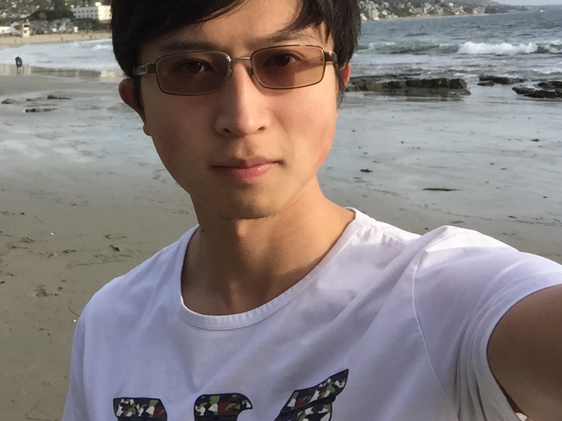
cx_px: 187
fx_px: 730
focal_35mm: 45
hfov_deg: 41.5
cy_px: 133
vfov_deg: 31.9
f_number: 2.2
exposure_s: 1/962
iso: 32
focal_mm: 2.65
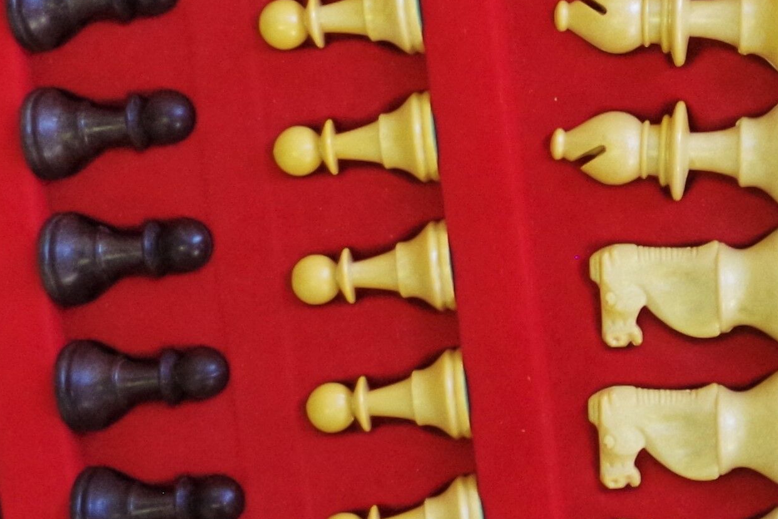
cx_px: 1041
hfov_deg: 13.6
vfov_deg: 9.5
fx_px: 3134
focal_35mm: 145
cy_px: 184
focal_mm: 20
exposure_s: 1/60
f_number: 4
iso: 800
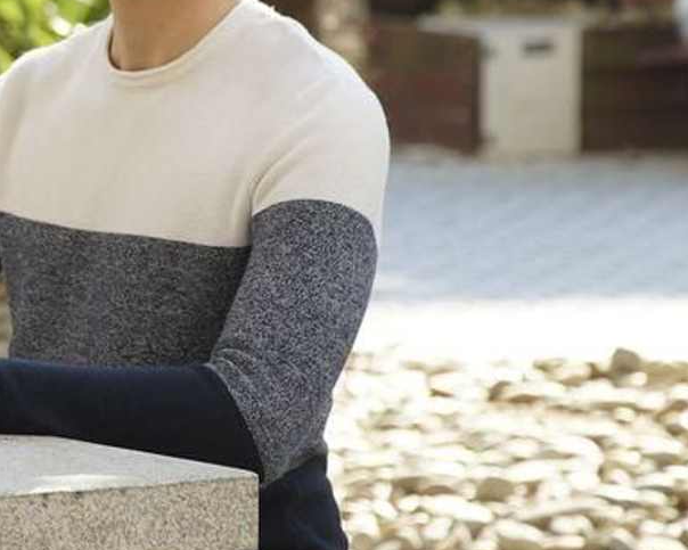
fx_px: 5314
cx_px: -21
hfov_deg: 7.4
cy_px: 270
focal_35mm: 261
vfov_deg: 5.9
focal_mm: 105
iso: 200
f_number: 5.6
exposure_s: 1/160
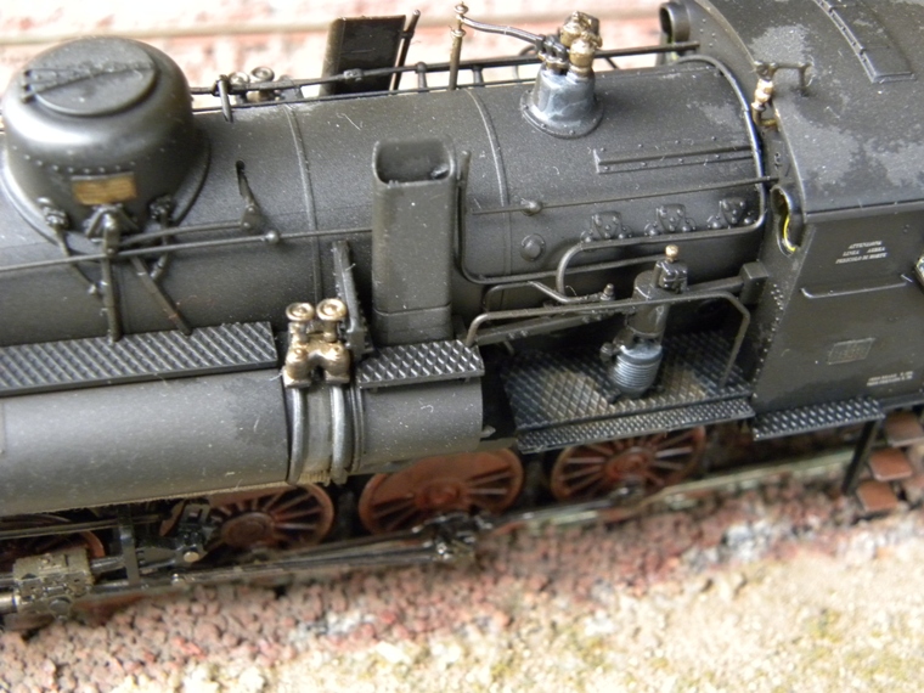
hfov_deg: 36.8
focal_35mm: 52
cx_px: 462
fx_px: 1388
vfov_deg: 28.0
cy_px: 346
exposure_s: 1/36.4
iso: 400
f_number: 3.5
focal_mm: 9.2
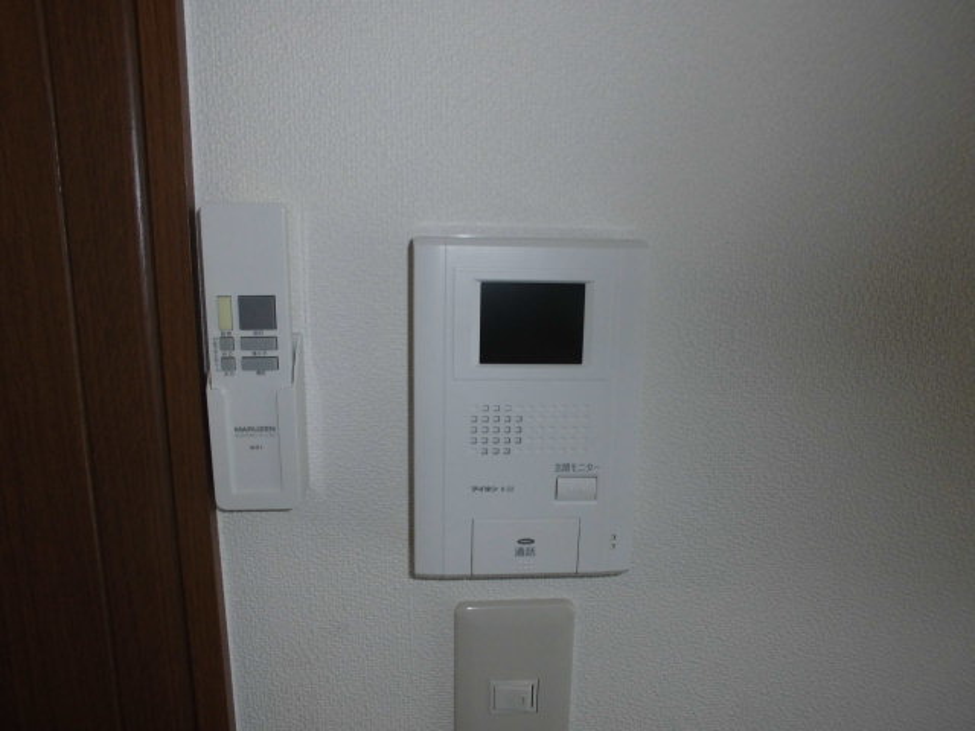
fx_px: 732
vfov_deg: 53.1
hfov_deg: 67.3
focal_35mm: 26
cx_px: 488
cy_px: 366
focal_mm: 4.6
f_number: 3.5
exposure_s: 1/60
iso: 100
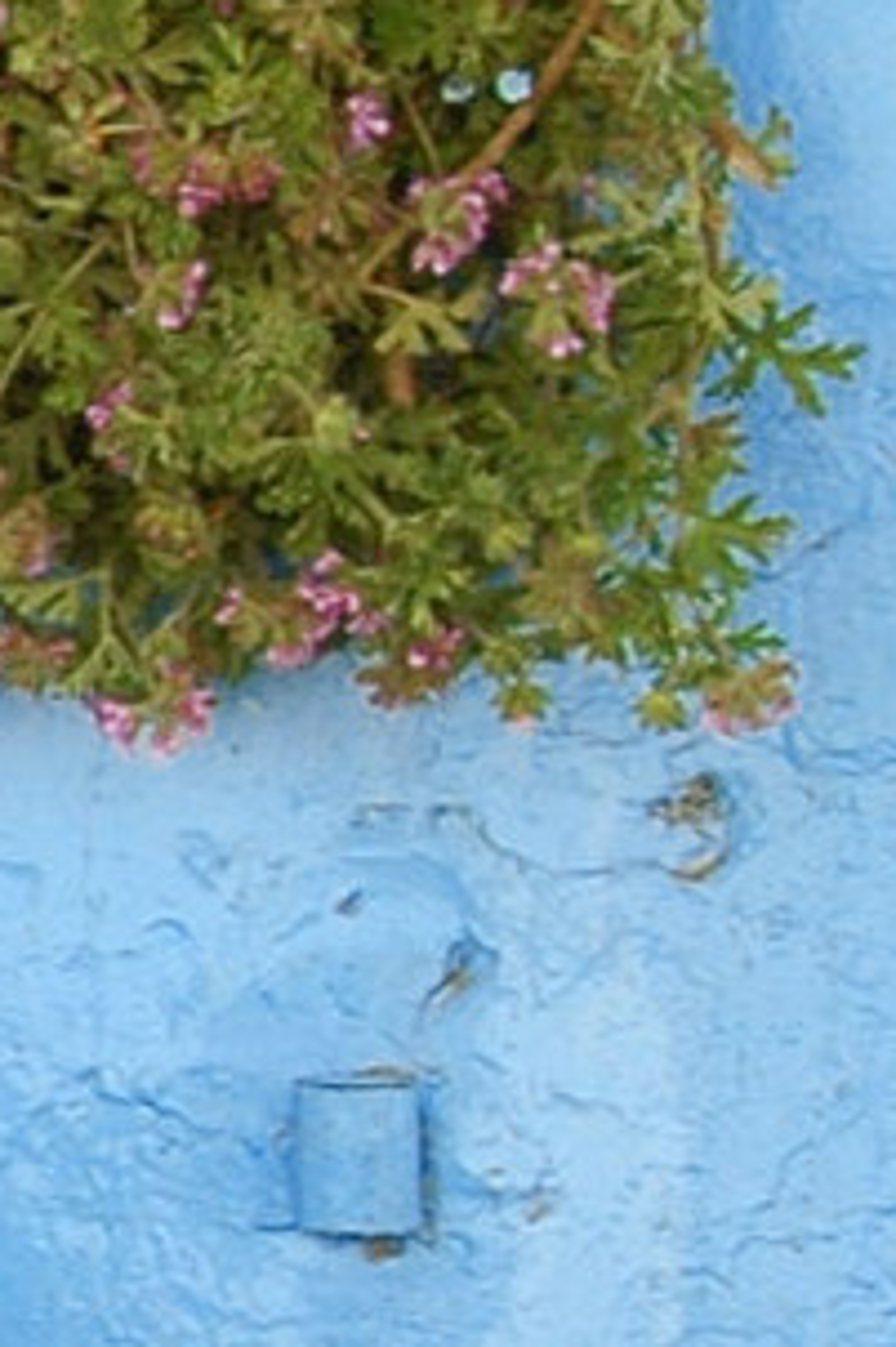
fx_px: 9829
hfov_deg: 4.8
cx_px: -2478
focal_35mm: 263
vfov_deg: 7.8
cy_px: 821
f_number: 5.6
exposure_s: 1/125
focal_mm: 22
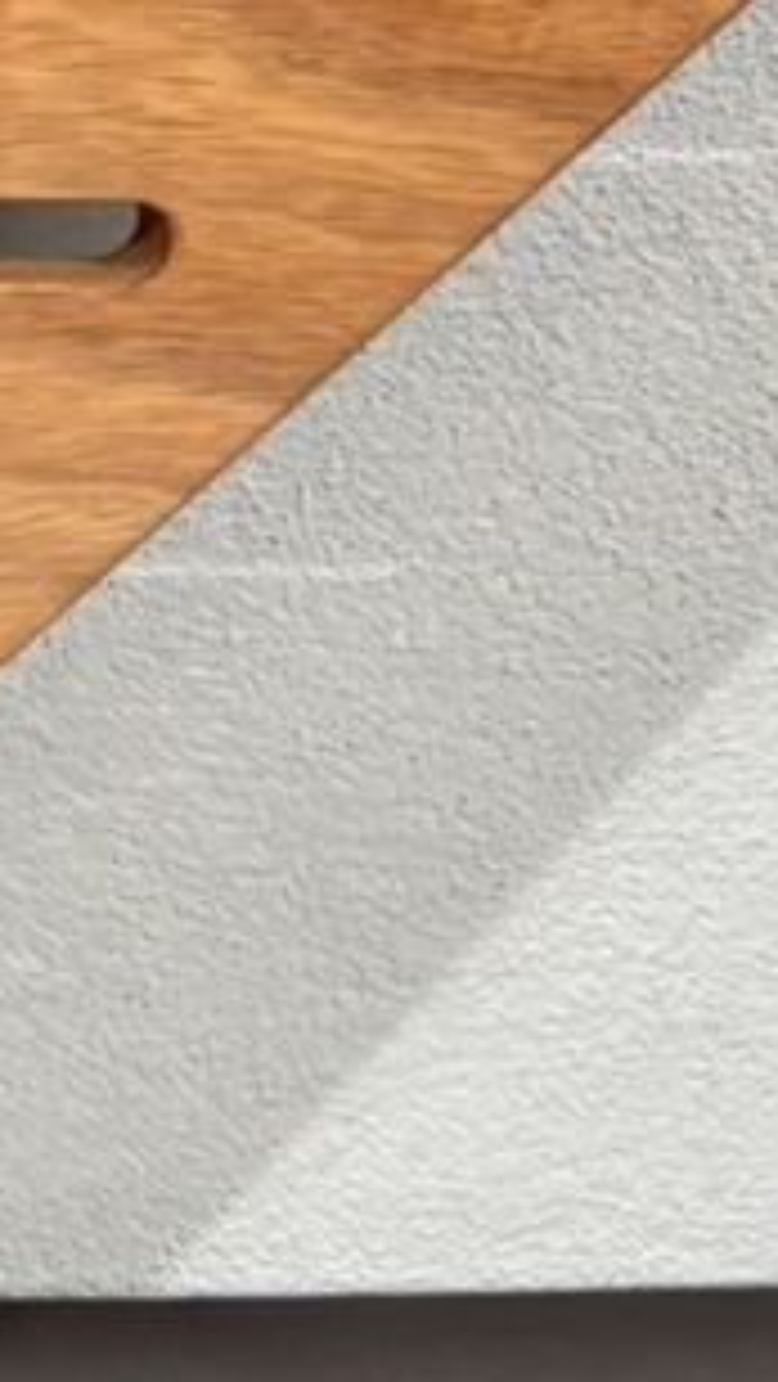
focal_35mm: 189
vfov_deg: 11.3
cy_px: -36
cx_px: -1835
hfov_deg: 5.8
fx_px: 6922
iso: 40
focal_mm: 5.96
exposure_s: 1/100
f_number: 1.6
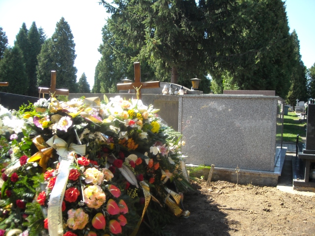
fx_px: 318
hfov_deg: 52.6
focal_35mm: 35
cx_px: 158
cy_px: 118
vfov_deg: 40.7
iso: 64
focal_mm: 5.7
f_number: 2.8
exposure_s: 1/272
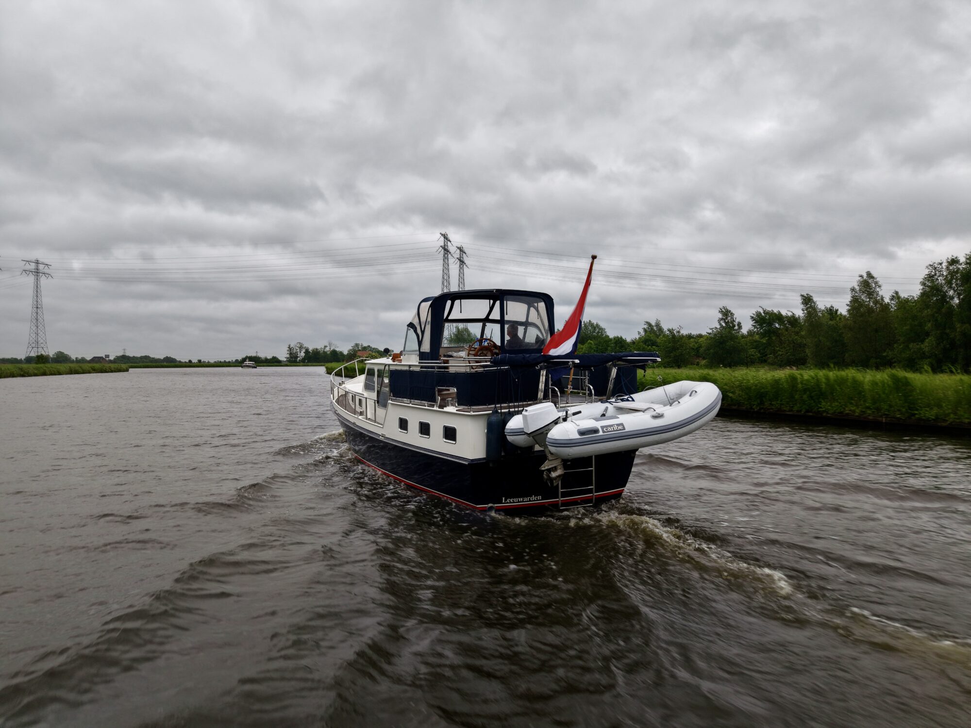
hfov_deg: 71.6
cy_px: 364
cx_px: 486
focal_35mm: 24
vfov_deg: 56.8
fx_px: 673
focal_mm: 8.67
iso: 100
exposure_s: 1/40
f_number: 1.8
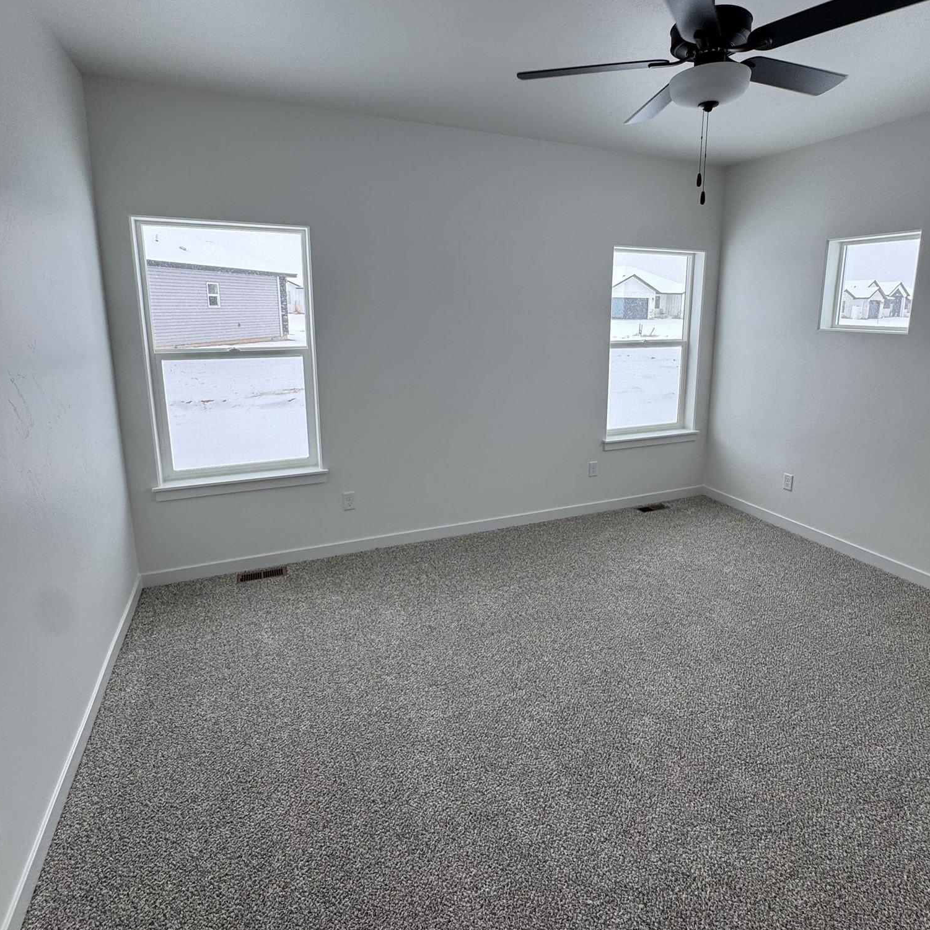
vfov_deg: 77.4
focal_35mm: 19
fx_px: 578
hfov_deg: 77.5
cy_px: 414
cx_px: 508
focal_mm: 2.22
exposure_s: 1/228
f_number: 2.2
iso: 40
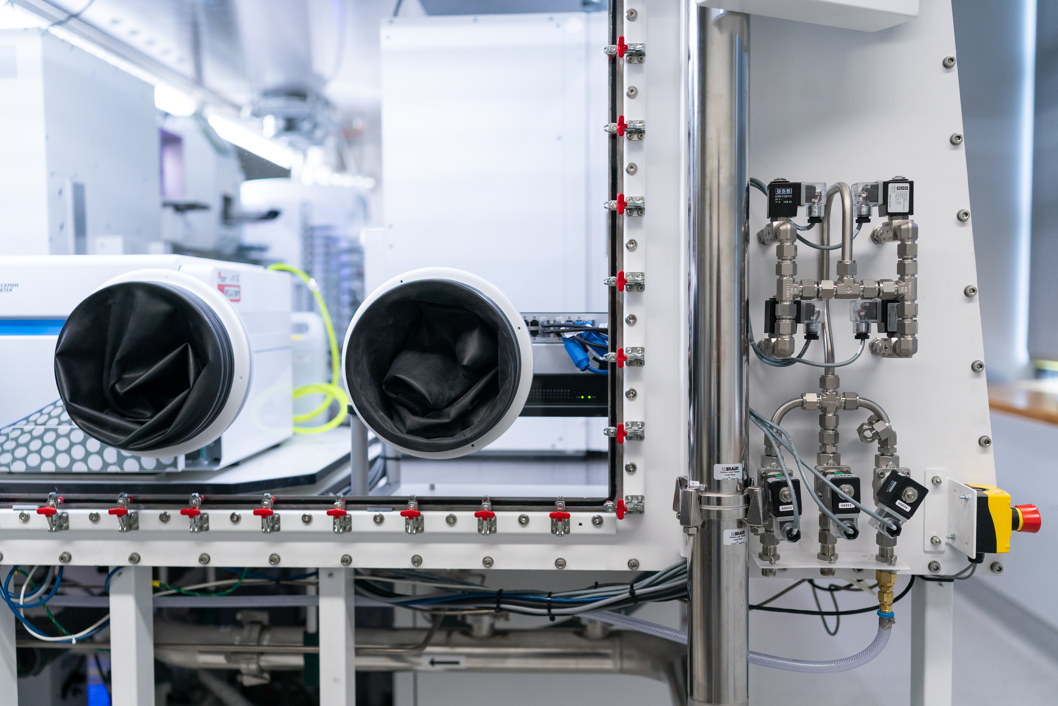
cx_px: 529
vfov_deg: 37.9
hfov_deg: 54.4
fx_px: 1029
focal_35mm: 35
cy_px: 353
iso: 800
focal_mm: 35
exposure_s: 1/800
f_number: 2
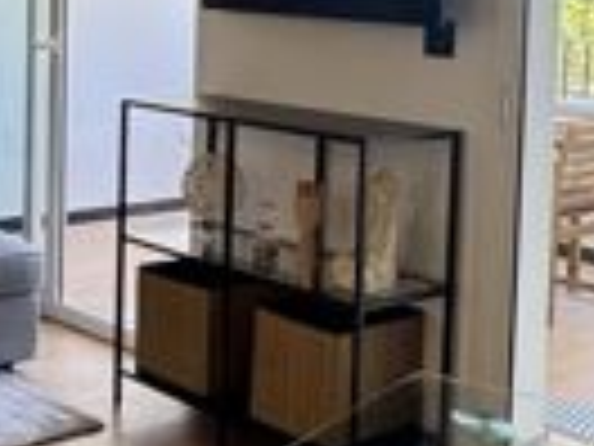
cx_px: 209
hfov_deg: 25.9
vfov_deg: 19.4
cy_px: 63
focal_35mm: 75
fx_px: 1287
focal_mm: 2.22
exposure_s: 1/99
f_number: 2.2
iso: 64
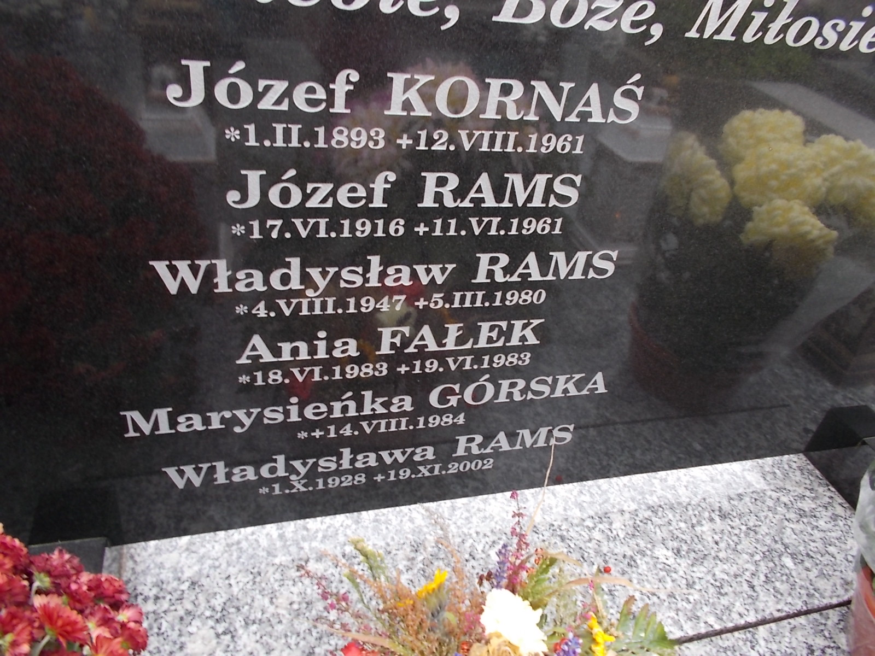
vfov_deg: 53.1
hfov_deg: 67.3
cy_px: 328
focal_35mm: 26
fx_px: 657
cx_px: 438
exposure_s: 1/40
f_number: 3.2
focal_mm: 4.6
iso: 80
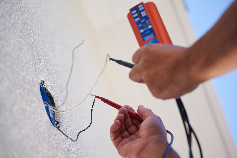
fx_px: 461
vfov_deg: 19.5
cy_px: 79
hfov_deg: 28.8
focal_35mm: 70
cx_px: 118
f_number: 2.8
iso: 64
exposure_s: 1/1250
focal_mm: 70
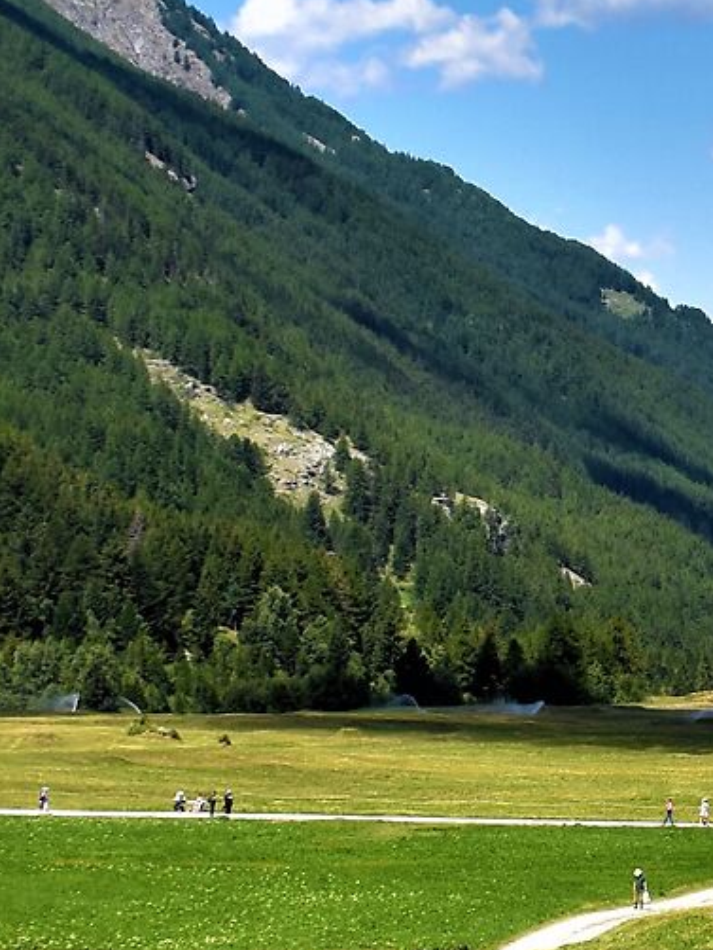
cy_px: 405
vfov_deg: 15.9
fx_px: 3403
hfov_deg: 11.5
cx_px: 1023
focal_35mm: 124
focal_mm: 18
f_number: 10
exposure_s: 1/400
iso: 200
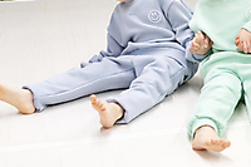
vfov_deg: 11.4
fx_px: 836
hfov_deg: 16.3
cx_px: 312
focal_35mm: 120
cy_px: 49
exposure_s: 1/800
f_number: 2.8
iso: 2500
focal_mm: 40
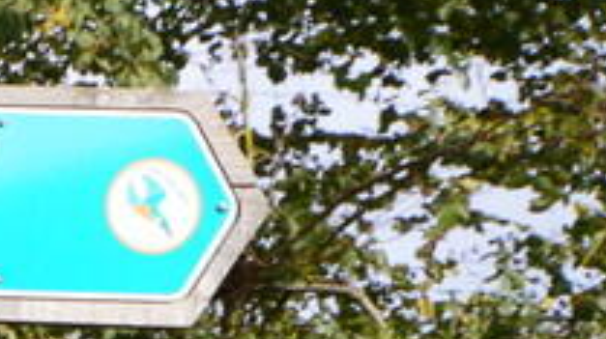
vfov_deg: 7.5
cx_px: -855
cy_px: 671
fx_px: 2472
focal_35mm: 154
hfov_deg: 11.5
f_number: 10
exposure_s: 1/200
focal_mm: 20
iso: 400
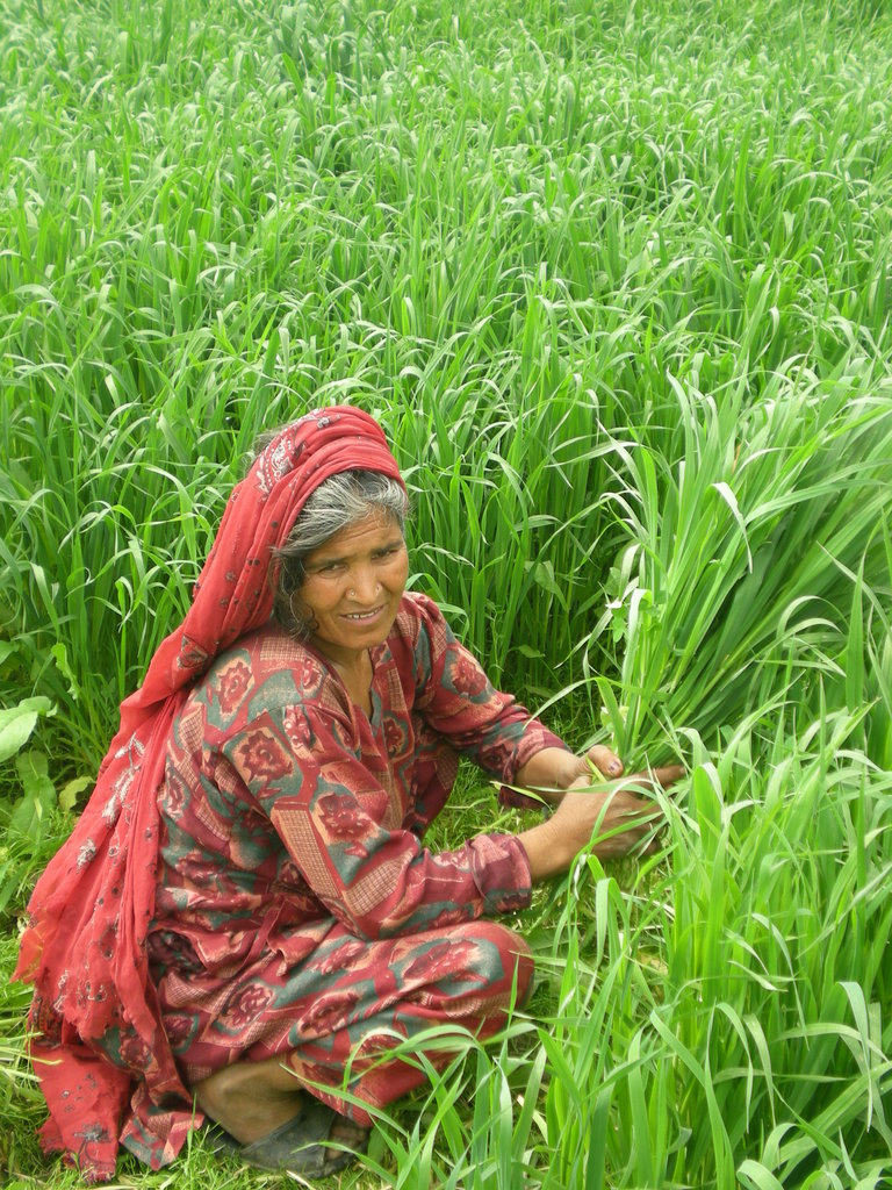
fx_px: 1924
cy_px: 595
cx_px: 446
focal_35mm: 56
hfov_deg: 26.1
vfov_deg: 34.3
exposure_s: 1/111
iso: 50
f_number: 3.9
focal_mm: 9.3
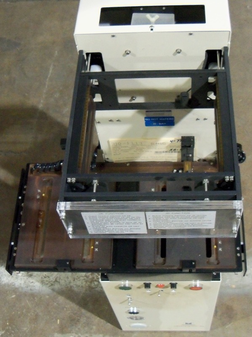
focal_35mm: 35
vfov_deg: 52.7
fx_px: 340
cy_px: 168
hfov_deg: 40.7
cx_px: 126
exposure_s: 1/40
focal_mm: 6.2
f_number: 3.5
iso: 640
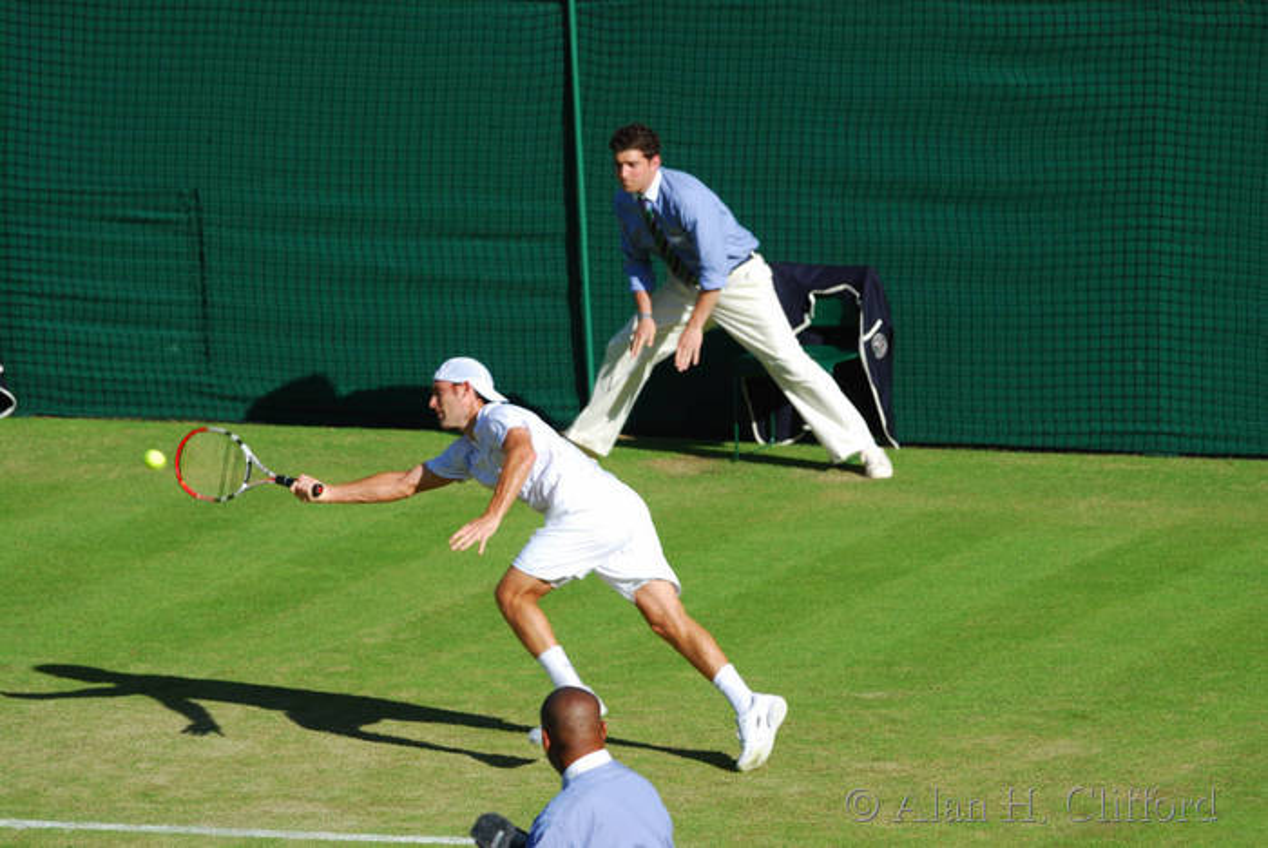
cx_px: 634
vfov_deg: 3.3
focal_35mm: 420
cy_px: 424
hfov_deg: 4.9
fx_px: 14805
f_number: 5.3
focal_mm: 280
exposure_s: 1/400
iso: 100
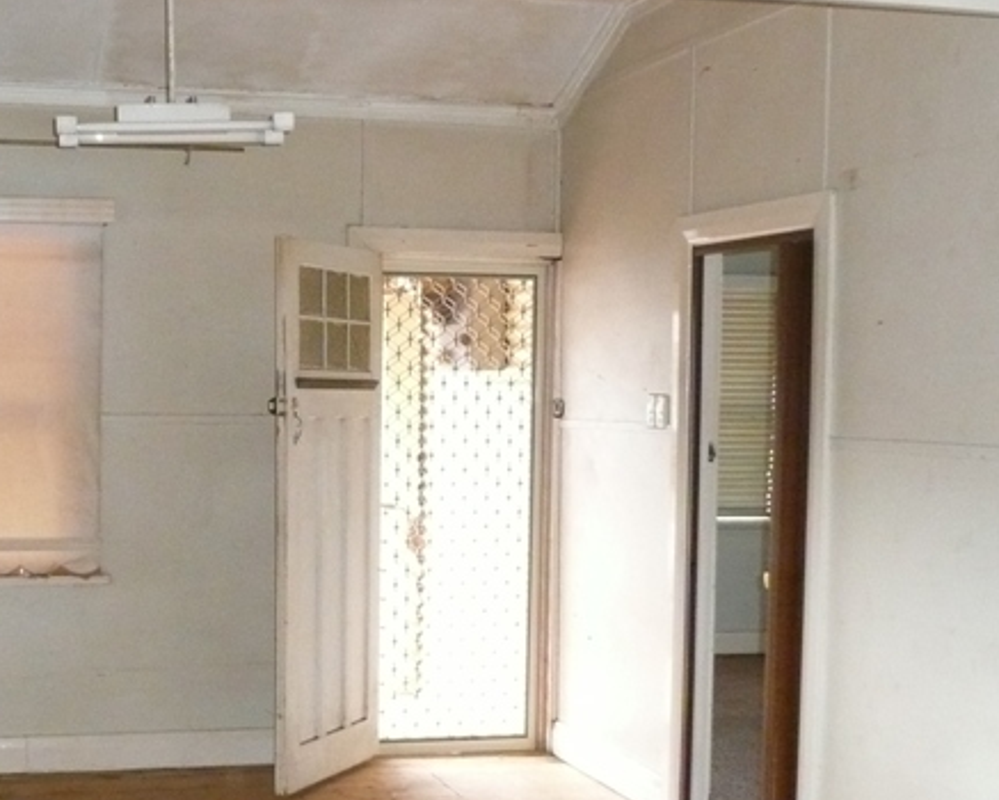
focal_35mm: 50
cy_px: 533
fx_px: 1479
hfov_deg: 36.3
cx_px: 222
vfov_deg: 30.1
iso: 500
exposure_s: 1/30
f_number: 3.3
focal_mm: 4.6
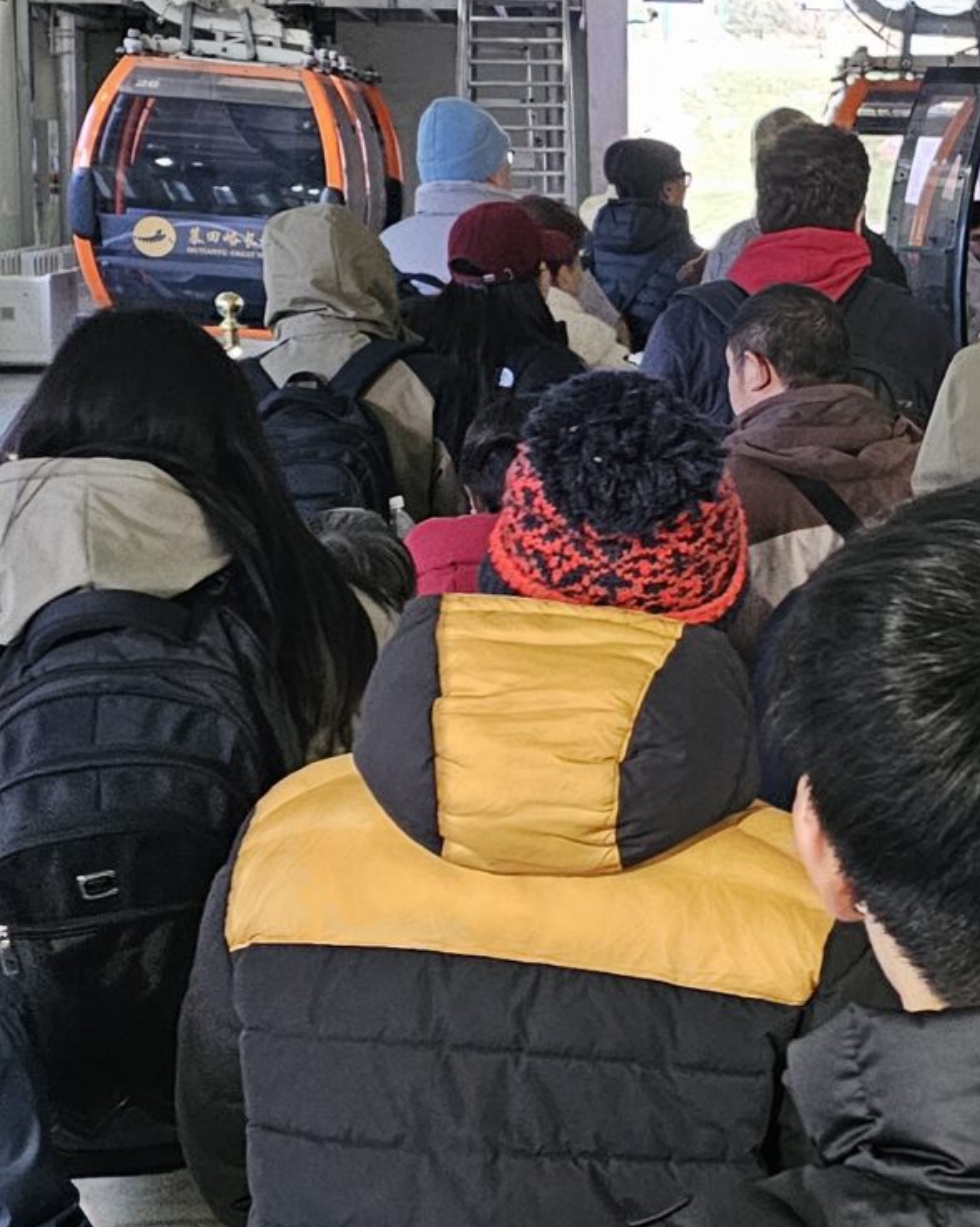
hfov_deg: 18.7
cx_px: 1145
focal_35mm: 78
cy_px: 460
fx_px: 2830
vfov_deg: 24.4
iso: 800
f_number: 1.7
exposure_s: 1/100
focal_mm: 6.3
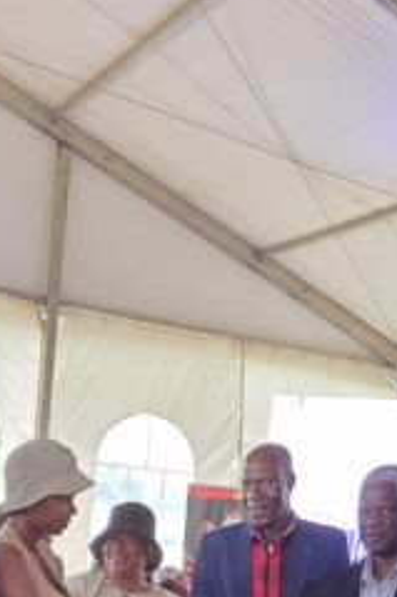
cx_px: 127
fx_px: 961
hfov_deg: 23.2
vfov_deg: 26.1
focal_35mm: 58
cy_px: 879
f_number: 1.9
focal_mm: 2.2
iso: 125
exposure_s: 1/100
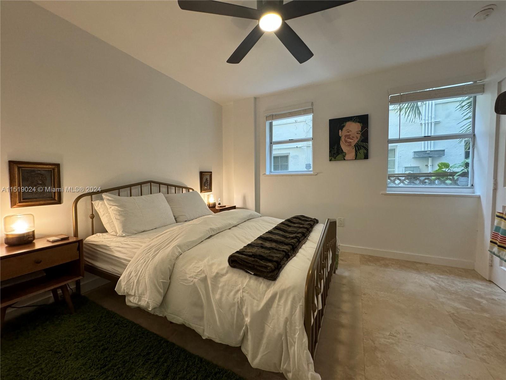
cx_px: 253
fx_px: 205
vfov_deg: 85.7
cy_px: 190
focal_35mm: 14
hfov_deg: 102.1
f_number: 2.2
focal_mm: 2.22
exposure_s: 1/120
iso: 320
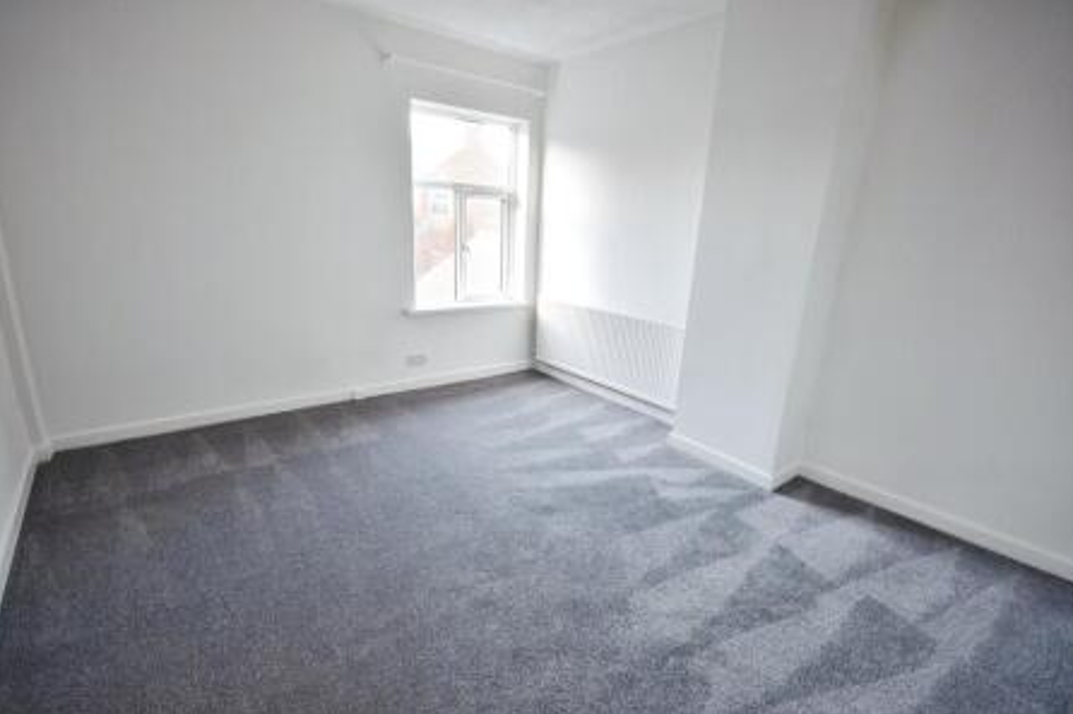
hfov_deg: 96.7
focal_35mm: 16
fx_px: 477
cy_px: 374
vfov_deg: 73.7
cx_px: 527
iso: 560
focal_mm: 10
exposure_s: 1/60
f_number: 4
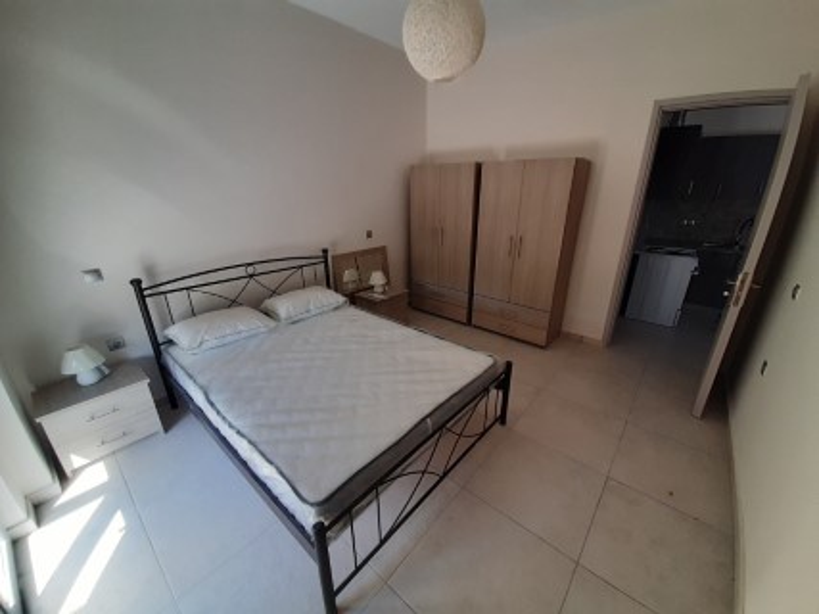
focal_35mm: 13
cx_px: 410
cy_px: 307
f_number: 2.2
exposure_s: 1/50
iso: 40
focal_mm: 1.42
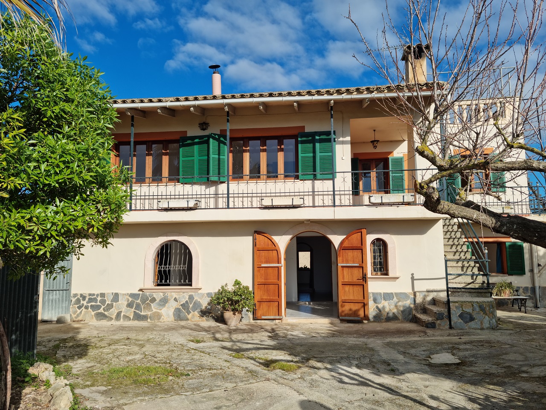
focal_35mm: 27
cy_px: 205
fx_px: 426
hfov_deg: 65.3
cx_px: 273
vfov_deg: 51.4
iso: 25
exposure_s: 1/1540
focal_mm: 5.9
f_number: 2
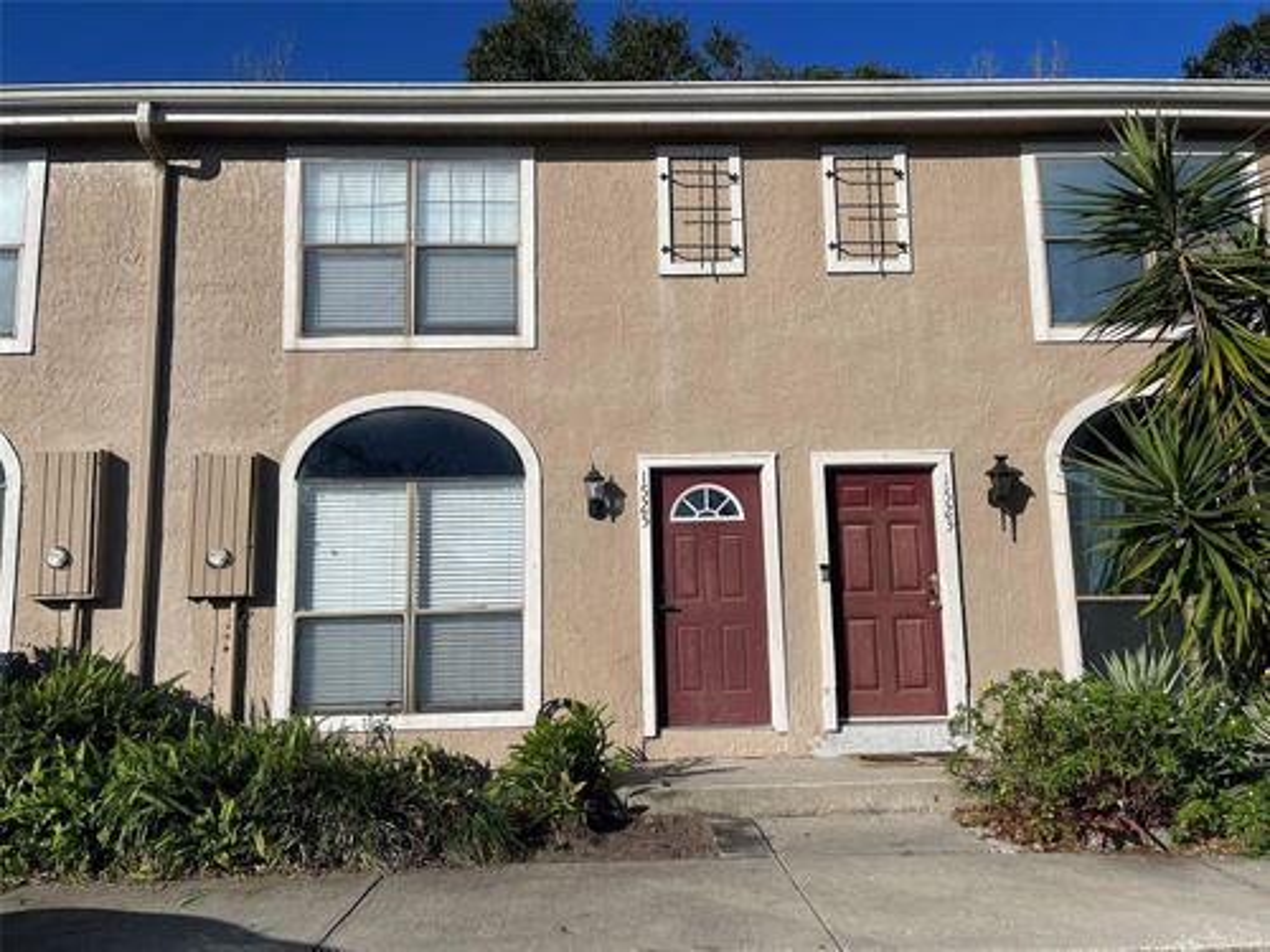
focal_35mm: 26
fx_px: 954
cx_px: 635
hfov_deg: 67.3
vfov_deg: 53.1
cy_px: 476
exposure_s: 1/8547
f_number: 1.6
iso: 50
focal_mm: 5.1
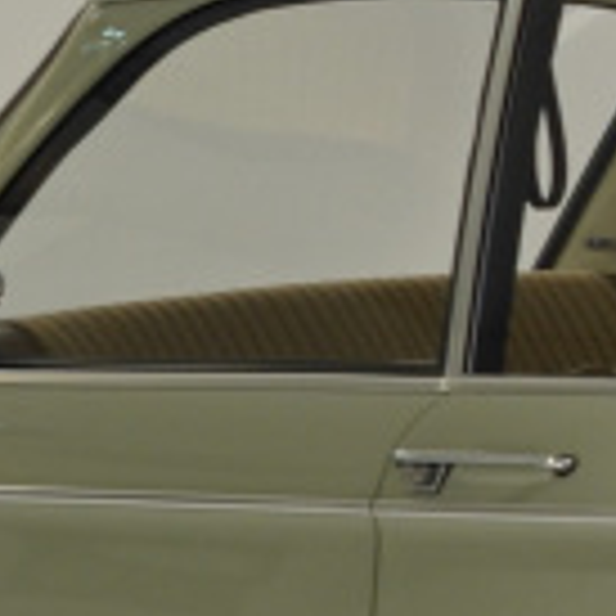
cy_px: 99
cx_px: 1529
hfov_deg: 6.2
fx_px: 5376
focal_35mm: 267
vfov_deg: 6.5
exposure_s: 1/80
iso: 400
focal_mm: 28
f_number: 4.5
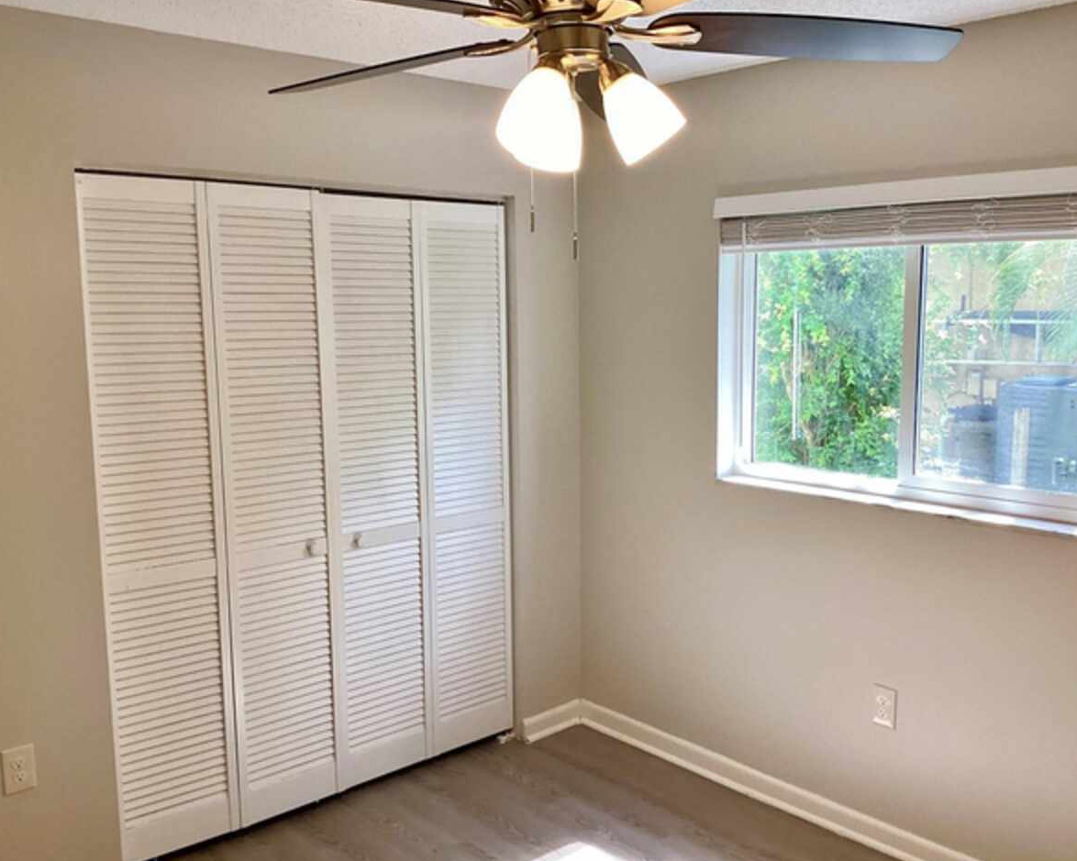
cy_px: 432
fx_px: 1052
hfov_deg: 54.2
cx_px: 561
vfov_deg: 44.5
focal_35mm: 33
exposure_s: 1/120
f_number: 2.4
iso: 80
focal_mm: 3.3
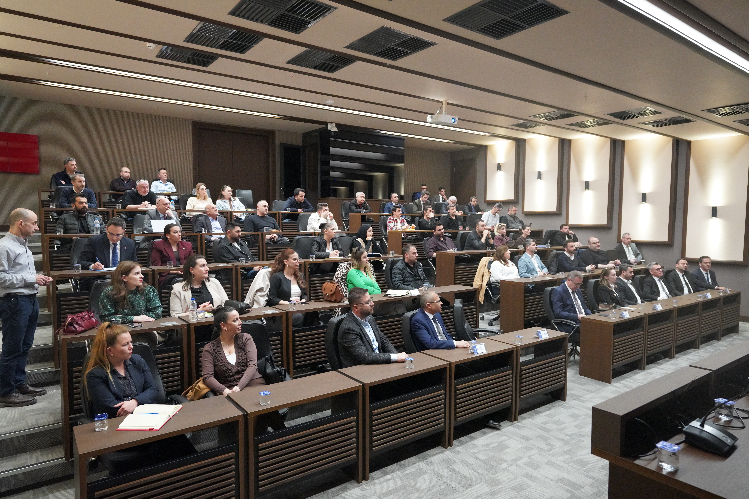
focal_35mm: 22
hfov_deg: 78.6
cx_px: 374
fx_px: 458
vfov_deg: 57.2
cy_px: 250
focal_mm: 22
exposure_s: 1/160
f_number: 4
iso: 6400
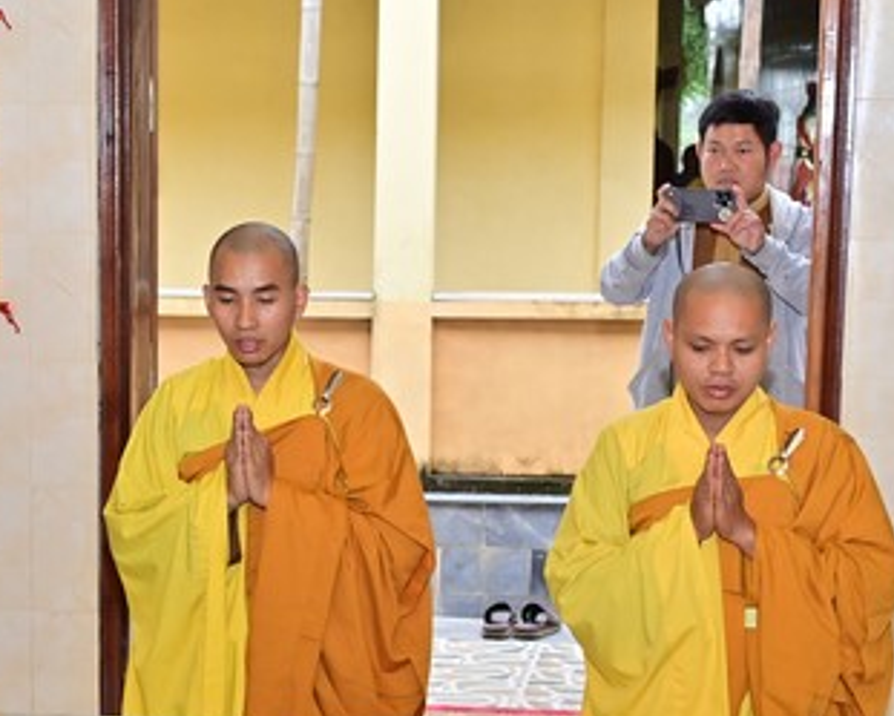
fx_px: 2382
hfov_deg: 21.0
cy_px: 572
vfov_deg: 17.0
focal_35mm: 90
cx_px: 155
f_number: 5.6
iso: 1250
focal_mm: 46
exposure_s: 1/160
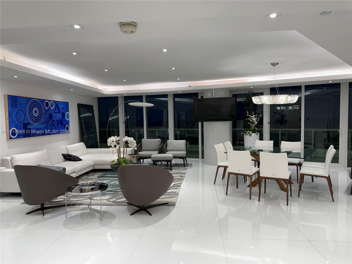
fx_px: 244
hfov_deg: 71.6
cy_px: 132
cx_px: 176
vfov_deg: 56.8
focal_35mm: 24
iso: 100
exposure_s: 1/120
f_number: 1.78
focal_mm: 6.76
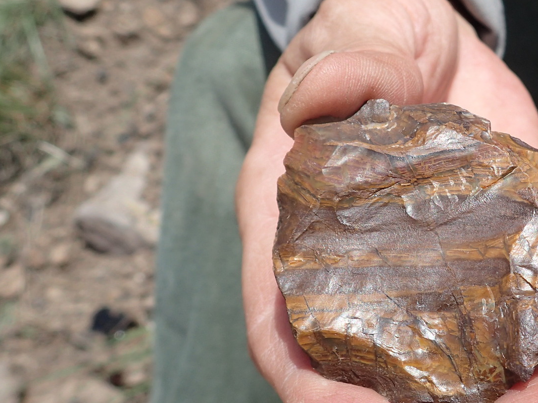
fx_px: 715
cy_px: 220
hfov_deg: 38.4
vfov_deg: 31.5
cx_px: 485
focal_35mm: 46
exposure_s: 1/200
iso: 100
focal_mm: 4.5
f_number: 8
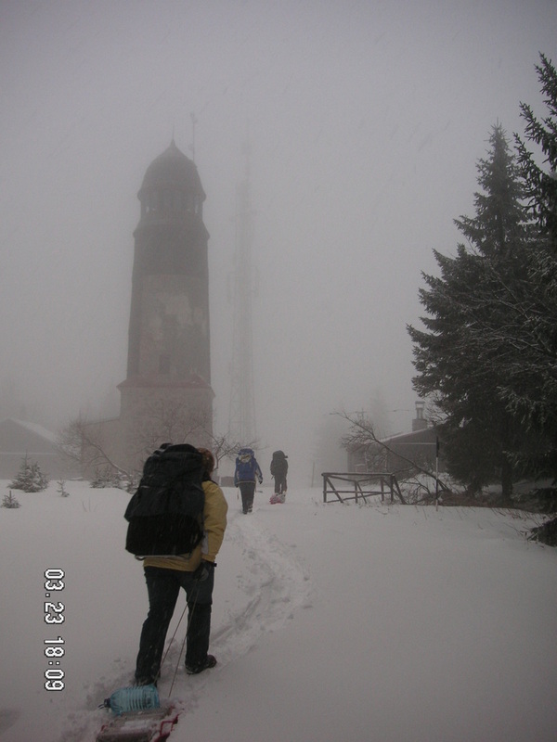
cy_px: 371
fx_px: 794
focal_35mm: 37
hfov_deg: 38.7
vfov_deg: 50.1
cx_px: 278
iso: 50
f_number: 2.8
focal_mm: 6.1
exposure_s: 1/60
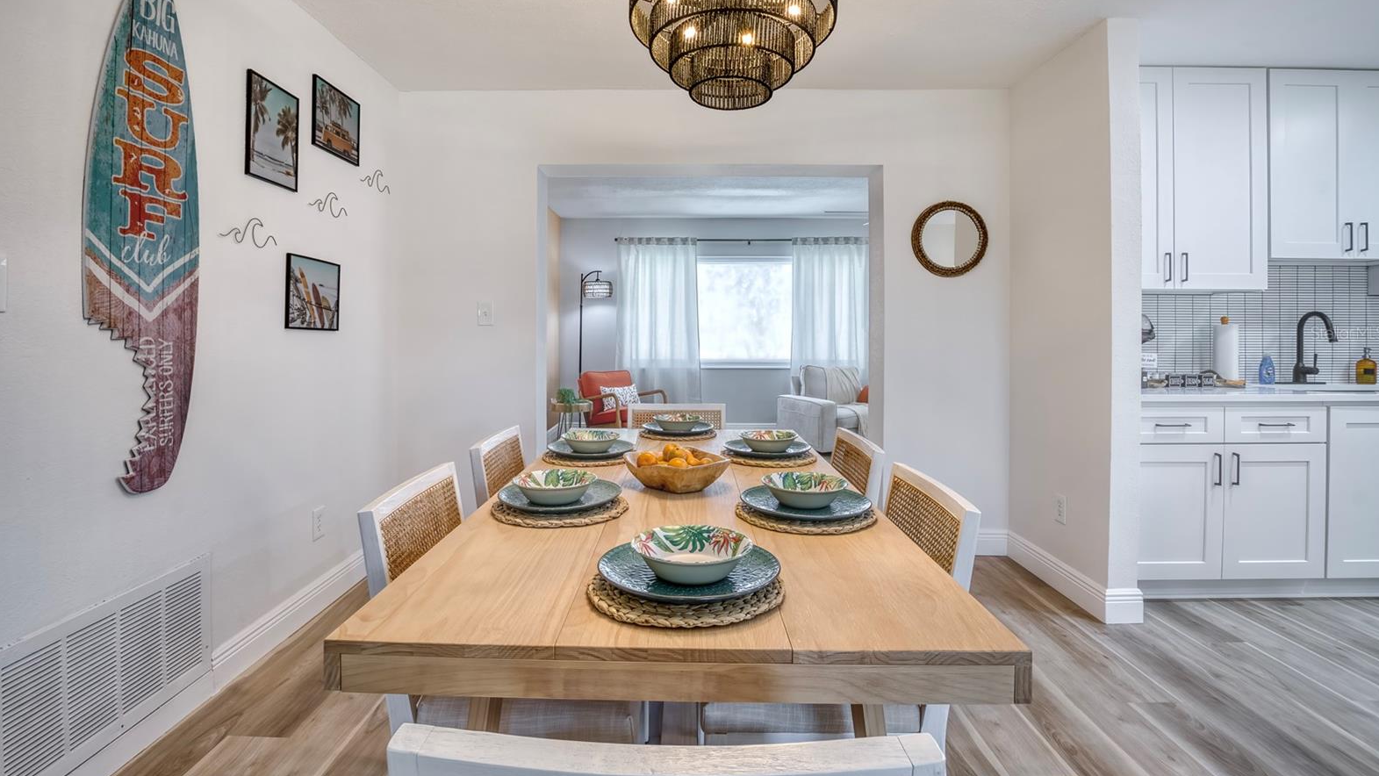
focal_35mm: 16
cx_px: 686
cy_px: 333
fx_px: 585
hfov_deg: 99.4
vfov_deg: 66.8
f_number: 8
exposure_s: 1/4
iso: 100
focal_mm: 10
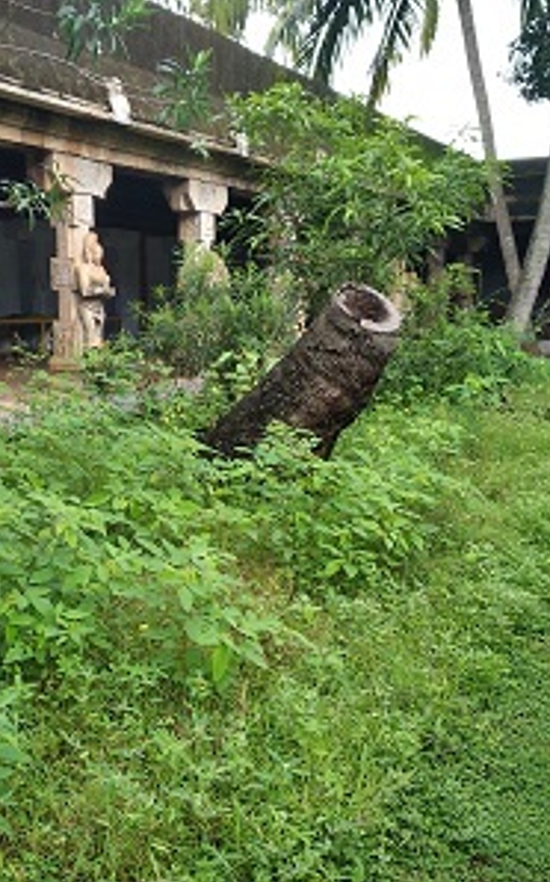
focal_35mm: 37
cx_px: 192
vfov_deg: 52.8
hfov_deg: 34.2
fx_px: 888
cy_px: 441
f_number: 2.2
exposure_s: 1/100
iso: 125
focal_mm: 3.81
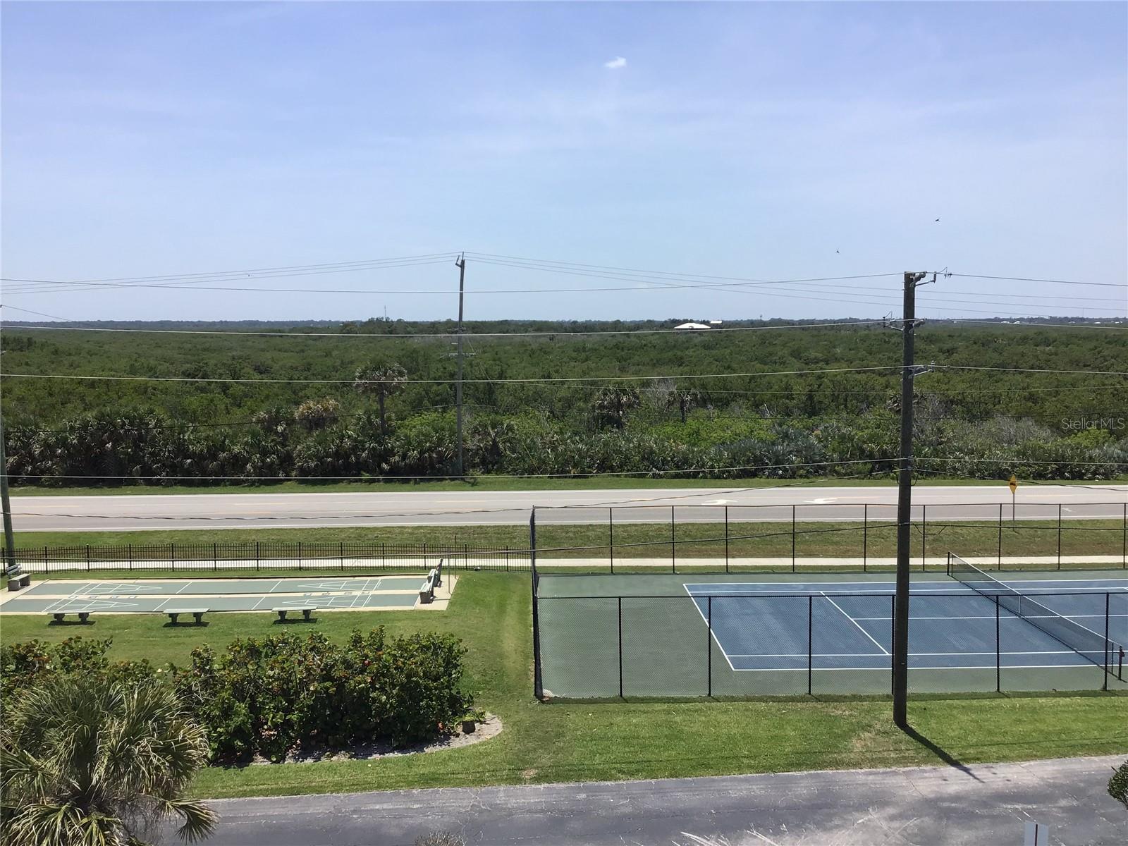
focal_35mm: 31
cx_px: 564
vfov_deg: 45.4
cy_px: 423
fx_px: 1010
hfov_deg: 58.4
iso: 25
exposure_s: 1/1481
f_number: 2.4
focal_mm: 3.3
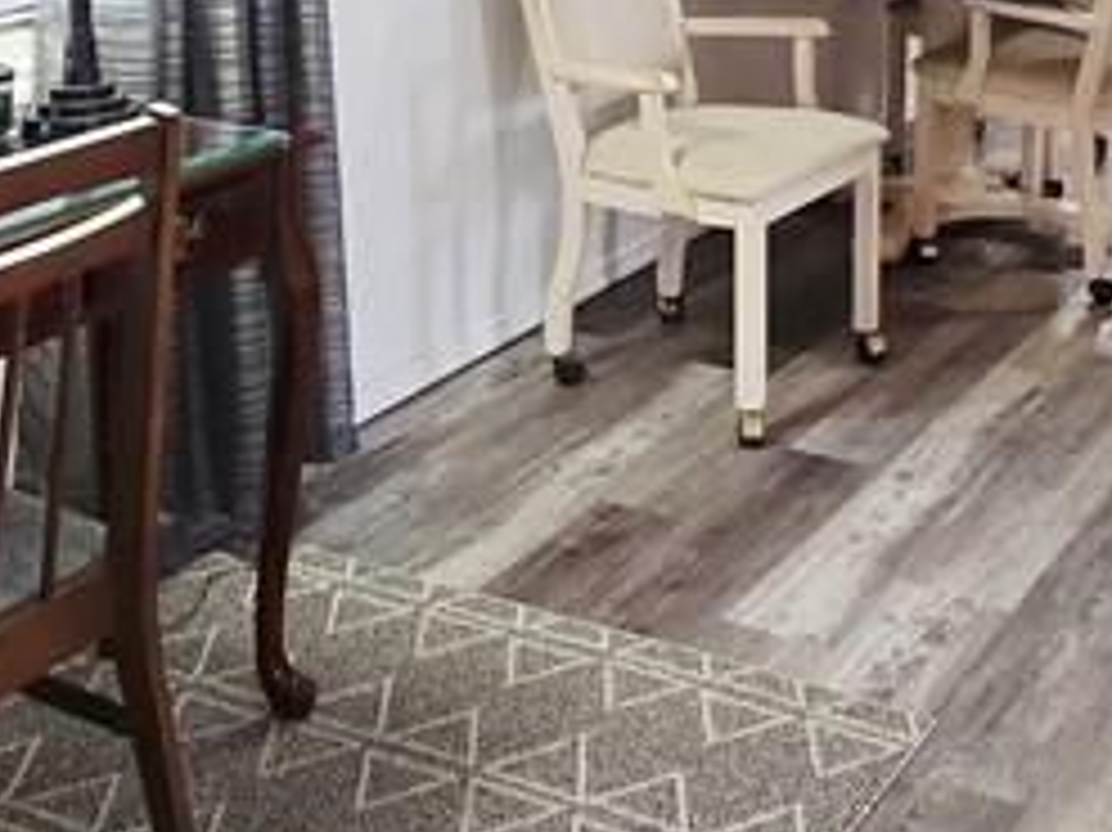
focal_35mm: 54
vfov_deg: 24.3
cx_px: 842
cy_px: -193
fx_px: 1734
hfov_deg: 34.8
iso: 200
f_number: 2.2
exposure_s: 1/60.2
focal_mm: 2.2
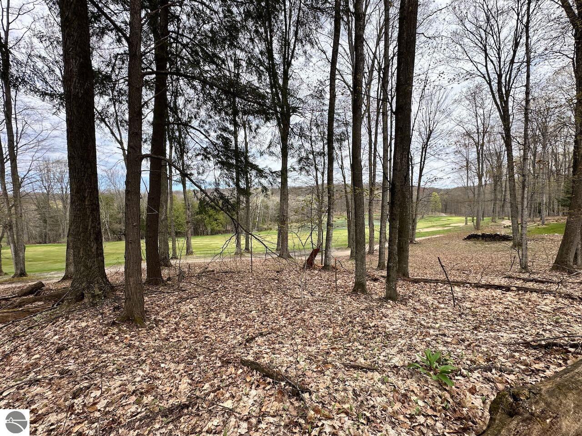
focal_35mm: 14
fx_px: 235
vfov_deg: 85.7
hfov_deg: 102.1
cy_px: 218
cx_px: 291
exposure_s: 1/855
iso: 40
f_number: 2.2
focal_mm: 2.22
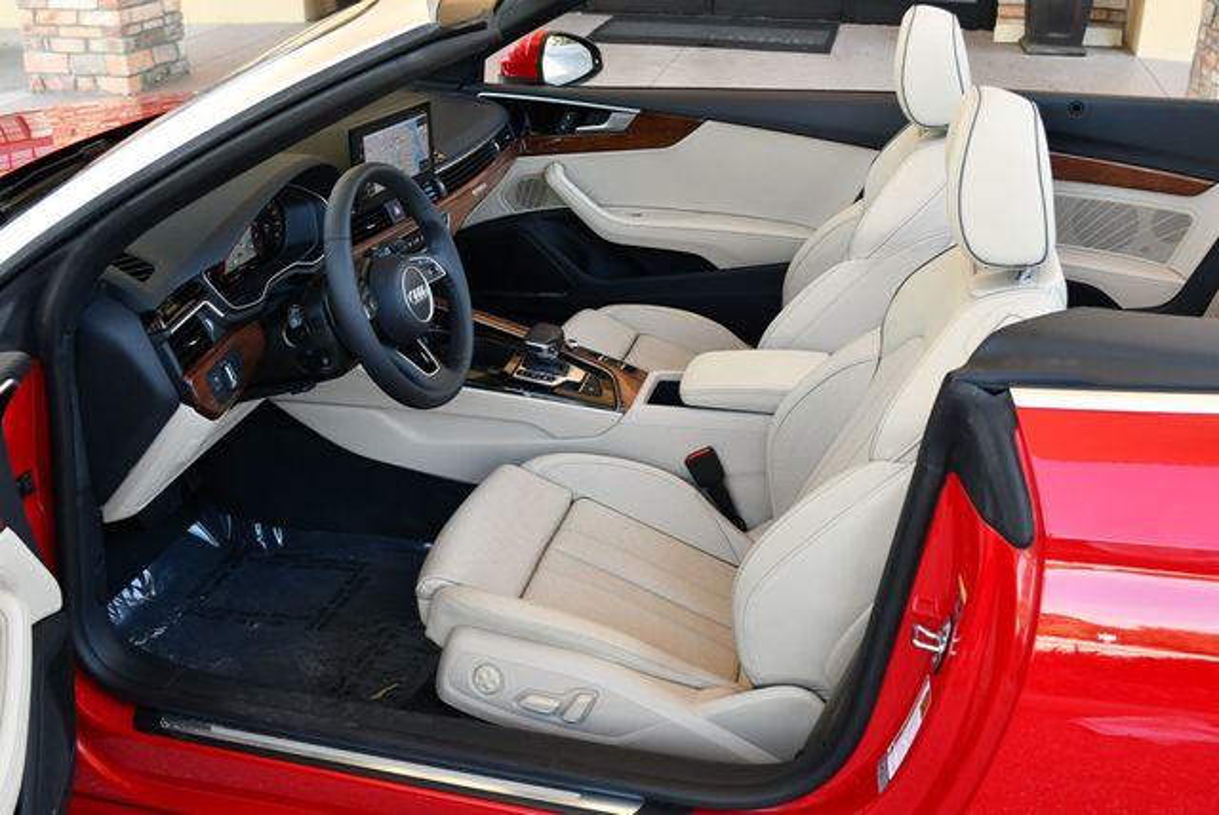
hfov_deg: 53.1
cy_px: 408
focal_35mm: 36
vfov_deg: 36.9
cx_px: 610
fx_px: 1220
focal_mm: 18
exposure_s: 1/250
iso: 400
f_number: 4
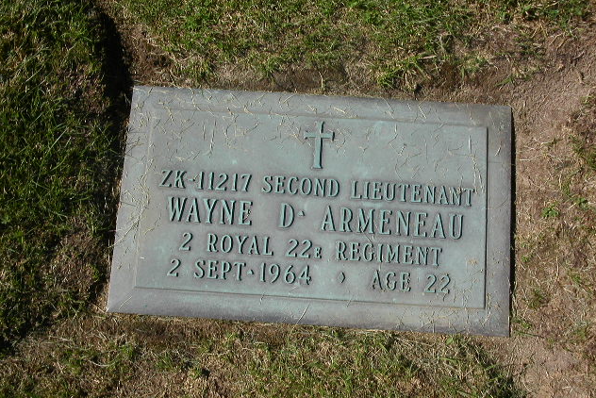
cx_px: 298
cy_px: 224
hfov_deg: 48.4
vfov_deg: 33.4
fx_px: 662
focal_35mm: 40
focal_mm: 7.8
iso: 100
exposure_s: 1/500
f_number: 8
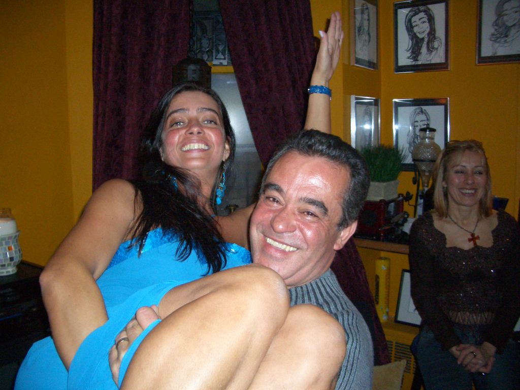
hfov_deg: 52.6
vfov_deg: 40.7
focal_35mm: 35
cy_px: 195
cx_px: 260
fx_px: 526
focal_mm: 5.8
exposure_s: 1/60
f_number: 2.6
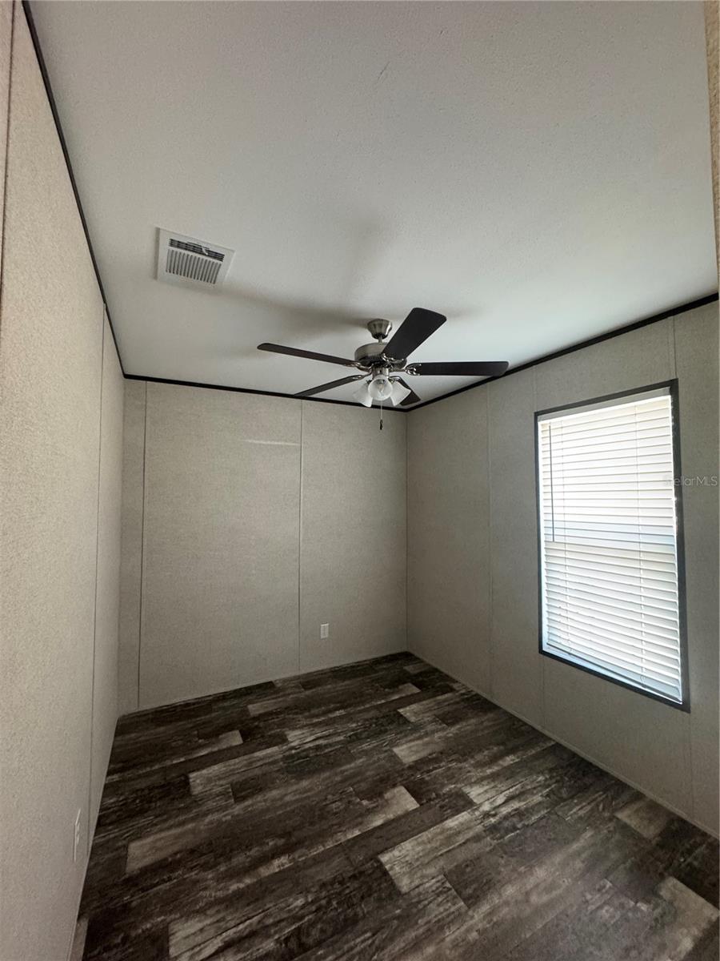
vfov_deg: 102.1
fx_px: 388
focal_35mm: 14
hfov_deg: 85.7
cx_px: 360
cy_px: 480
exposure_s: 1/60
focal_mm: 2.22
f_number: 2.2
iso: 640
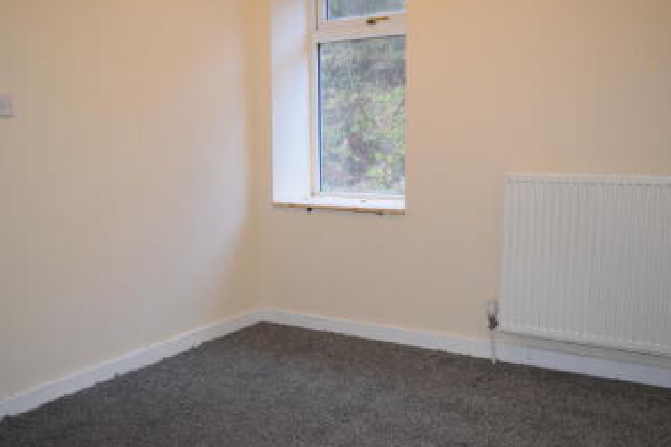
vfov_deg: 38.9
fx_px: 634
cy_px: 240
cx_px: 330
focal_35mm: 34
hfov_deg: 55.8
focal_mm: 18
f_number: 4.5
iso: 800
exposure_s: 1/80
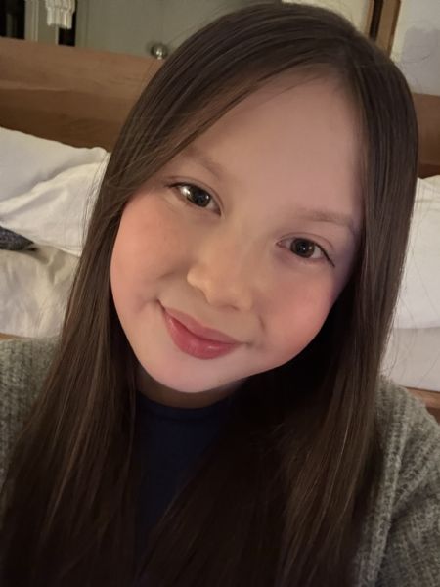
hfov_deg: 46.8
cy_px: 294
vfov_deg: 60.0
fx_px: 508
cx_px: 220
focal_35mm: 30
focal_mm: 2.69
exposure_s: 1/17
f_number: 1.9
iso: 640
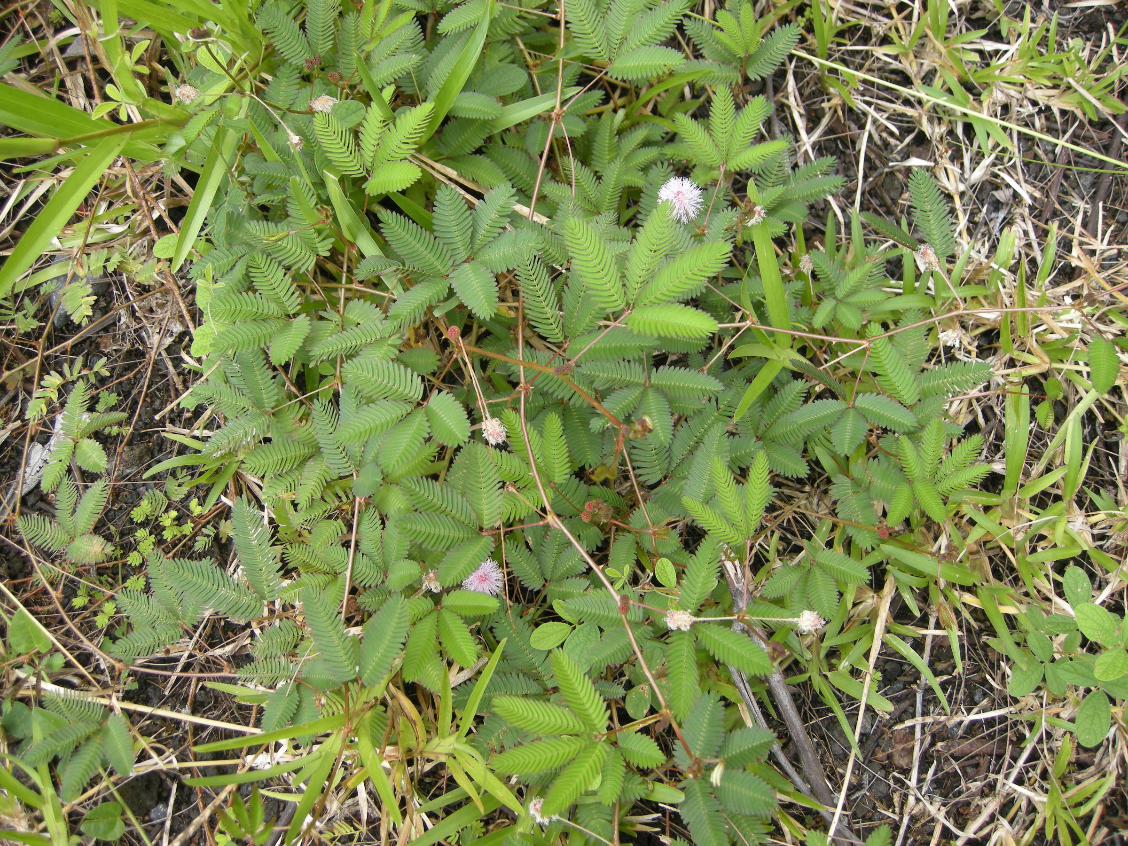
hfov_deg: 52.6
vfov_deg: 40.7
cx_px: 564
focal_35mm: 35
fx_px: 1141
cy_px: 423
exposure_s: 1/60
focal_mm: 7.5
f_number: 3
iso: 64
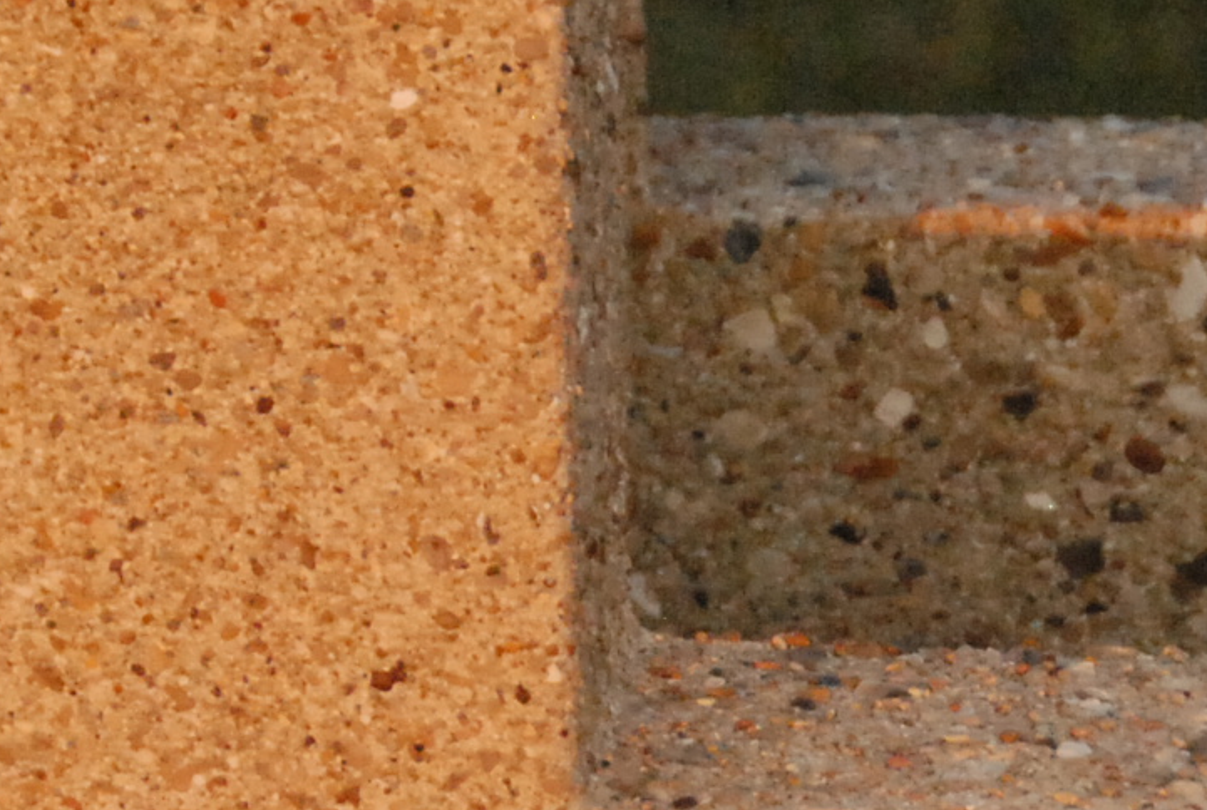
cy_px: 755
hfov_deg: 4.6
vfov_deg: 3.1
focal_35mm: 452
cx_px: 554
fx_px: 15186
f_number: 7.1
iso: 1600
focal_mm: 75
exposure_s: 1/750
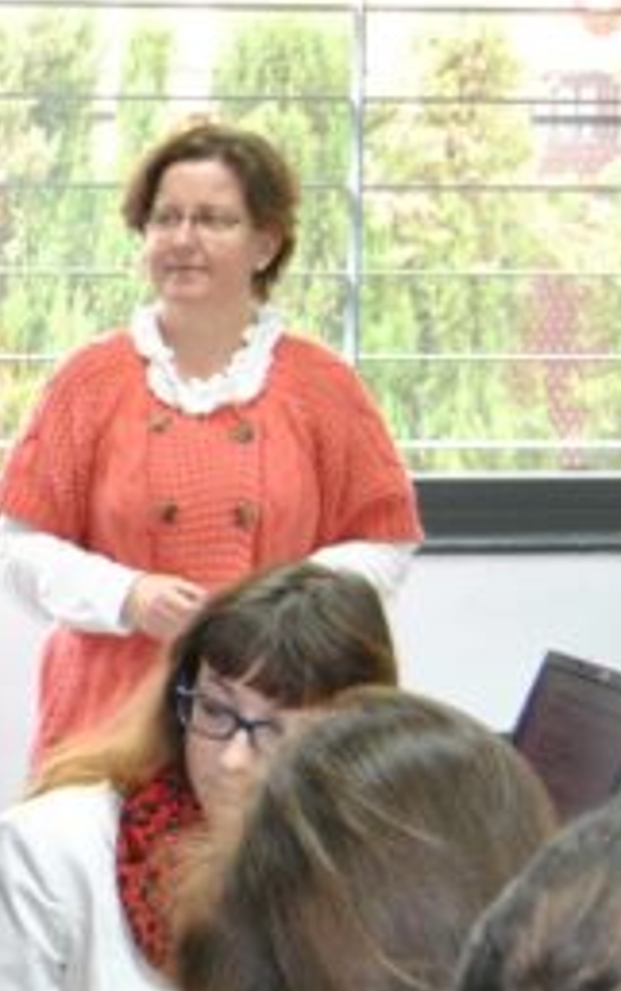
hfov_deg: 10.5
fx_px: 3136
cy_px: 630
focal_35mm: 116
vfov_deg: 17.9
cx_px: -579
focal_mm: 28
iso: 800
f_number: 4.5
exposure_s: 1/40
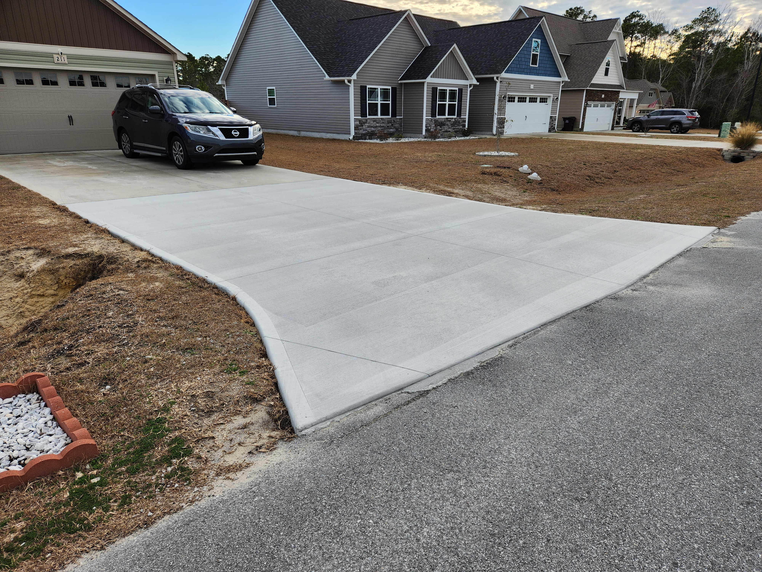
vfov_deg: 58.9
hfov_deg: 73.9
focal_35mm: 23
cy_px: 286
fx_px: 506
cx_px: 381
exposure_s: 1/499
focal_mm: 5.4
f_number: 1.8
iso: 20
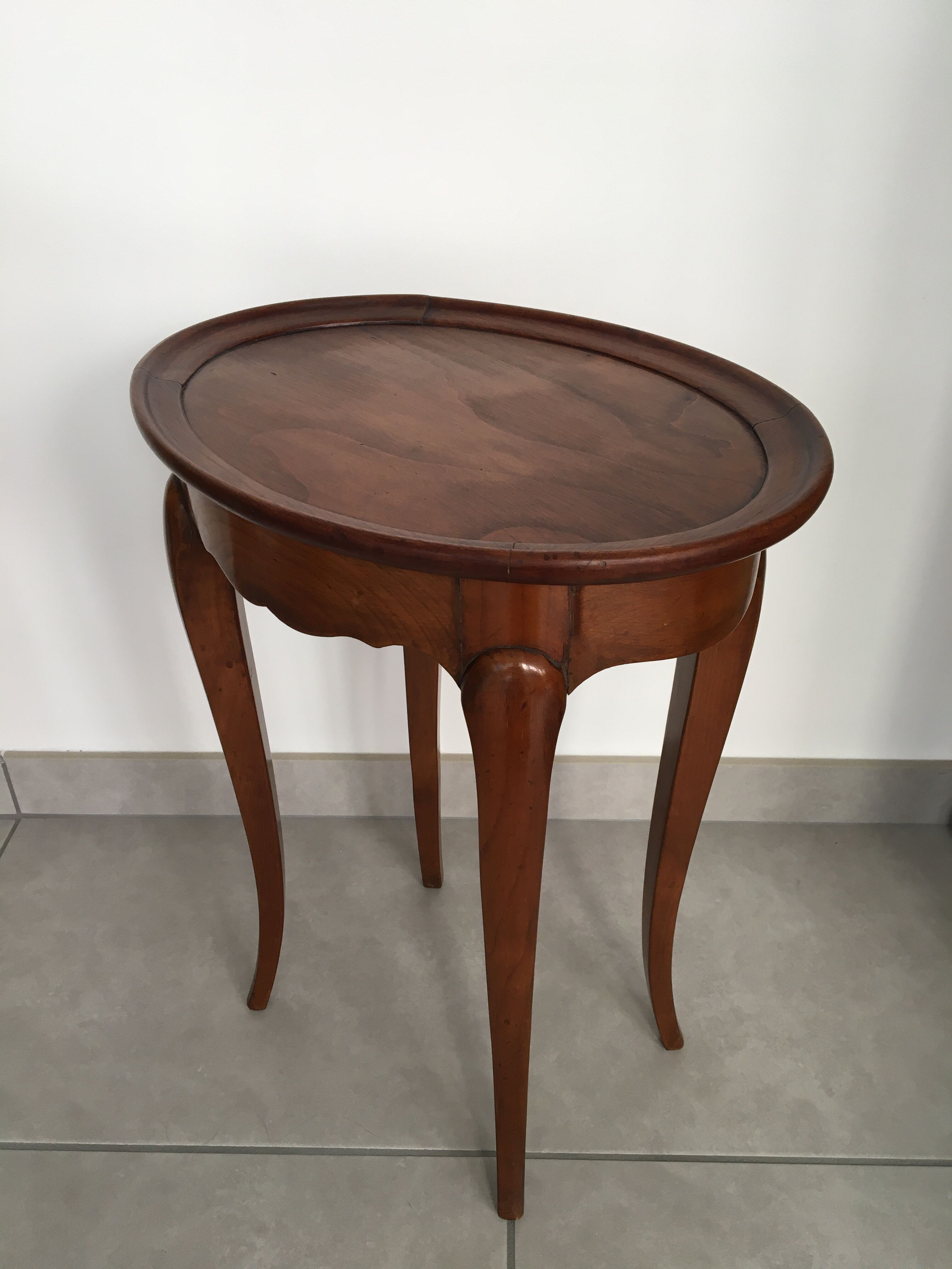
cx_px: 476
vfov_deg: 61.7
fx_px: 1063
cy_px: 634
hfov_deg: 48.2
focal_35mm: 29
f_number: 2.2
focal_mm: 4.15
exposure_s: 1/33
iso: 25
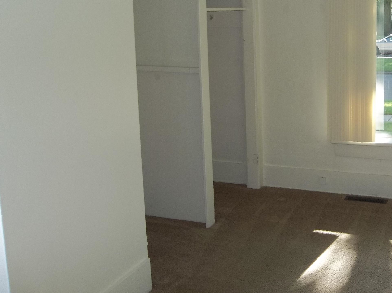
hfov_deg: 42.5
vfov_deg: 33.0
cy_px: 82
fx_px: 486
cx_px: 296
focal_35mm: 43
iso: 80
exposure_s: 1/50
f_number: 3.5
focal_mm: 4.9
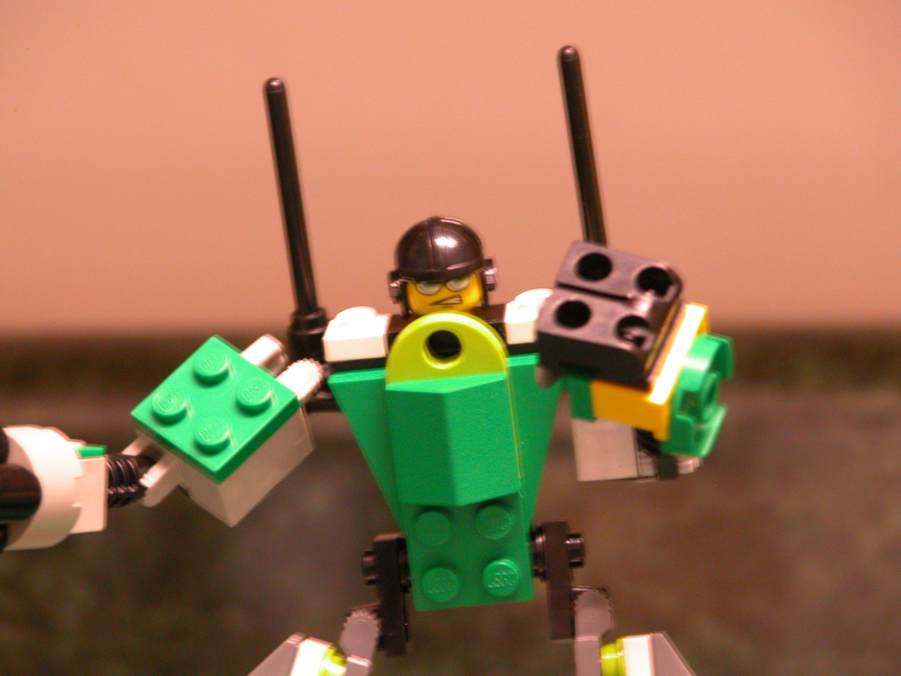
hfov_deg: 7.1
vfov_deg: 5.3
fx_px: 7288
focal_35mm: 280
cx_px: 450
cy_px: 338
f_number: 5.3
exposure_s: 1/3
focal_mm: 71.2
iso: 400
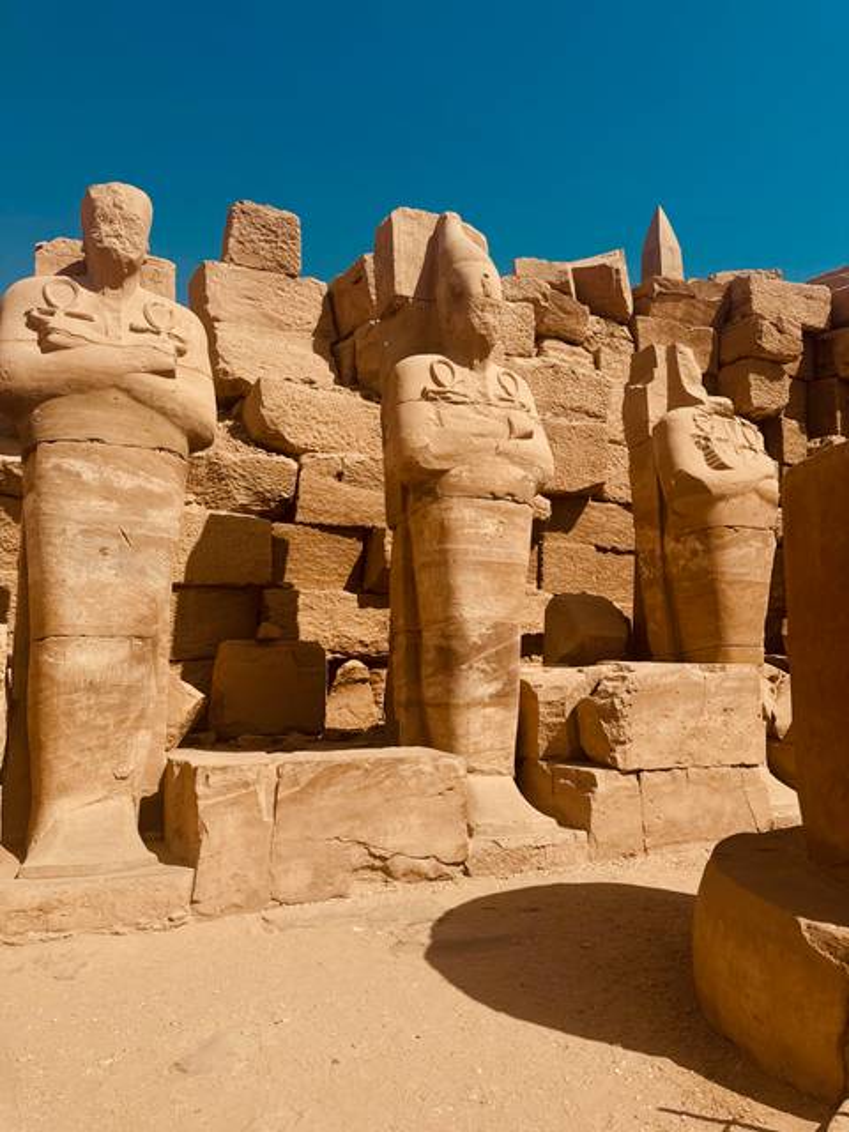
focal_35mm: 24
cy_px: 566
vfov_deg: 71.6
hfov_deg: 56.8
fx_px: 785
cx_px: 424
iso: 80
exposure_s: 1/7937
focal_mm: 6.76
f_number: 1.78
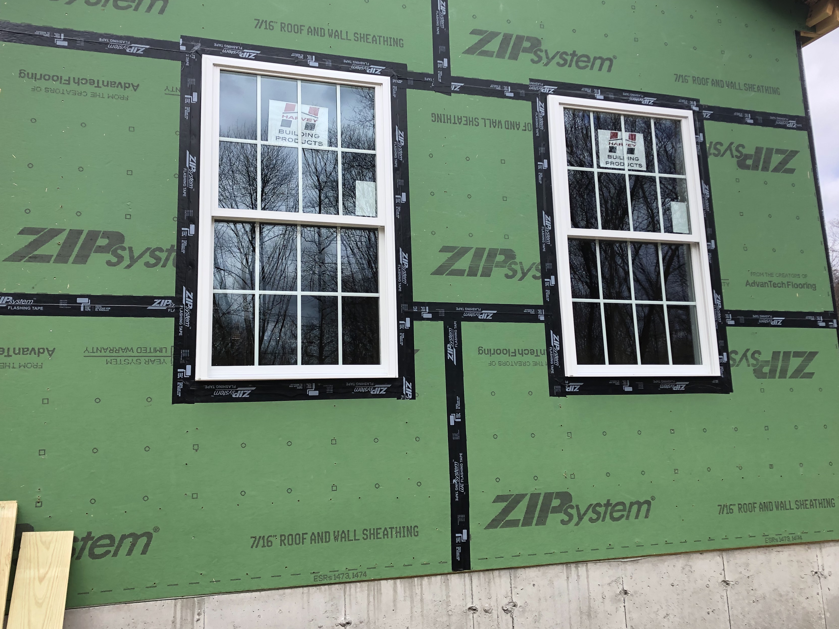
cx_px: 416
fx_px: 824
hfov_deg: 54.0
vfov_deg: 41.7
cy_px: 270
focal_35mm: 34
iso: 20
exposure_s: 1/1066
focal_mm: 3.99
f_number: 1.8
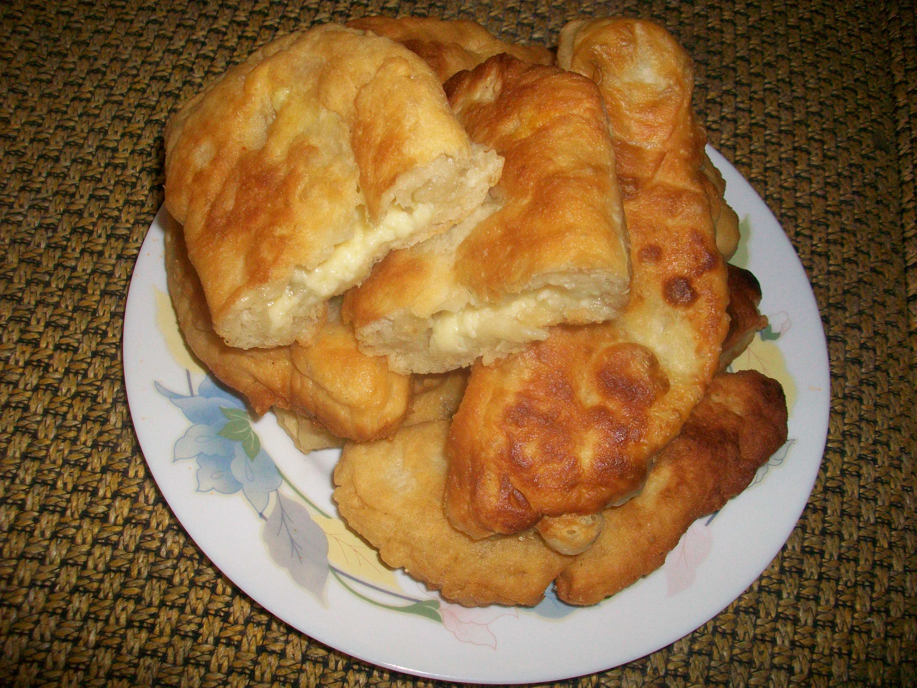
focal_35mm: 32
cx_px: 458
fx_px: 848
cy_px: 344
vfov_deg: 44.2
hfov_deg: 56.8
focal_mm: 5.7
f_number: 2.8
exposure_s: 1/60
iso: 120
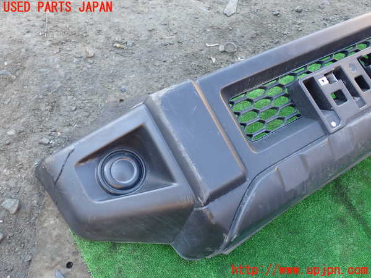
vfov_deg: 46.8
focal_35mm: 30
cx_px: 186
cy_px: 139
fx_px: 322
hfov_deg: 60.0
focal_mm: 5.4
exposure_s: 1/60
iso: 160
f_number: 2.3
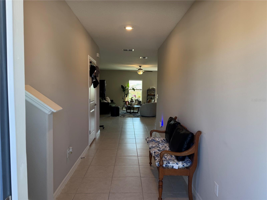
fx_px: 185
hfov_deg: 71.6
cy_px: 100
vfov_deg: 56.8
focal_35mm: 24
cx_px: 134
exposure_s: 1/120
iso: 80
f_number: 1.78
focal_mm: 6.76
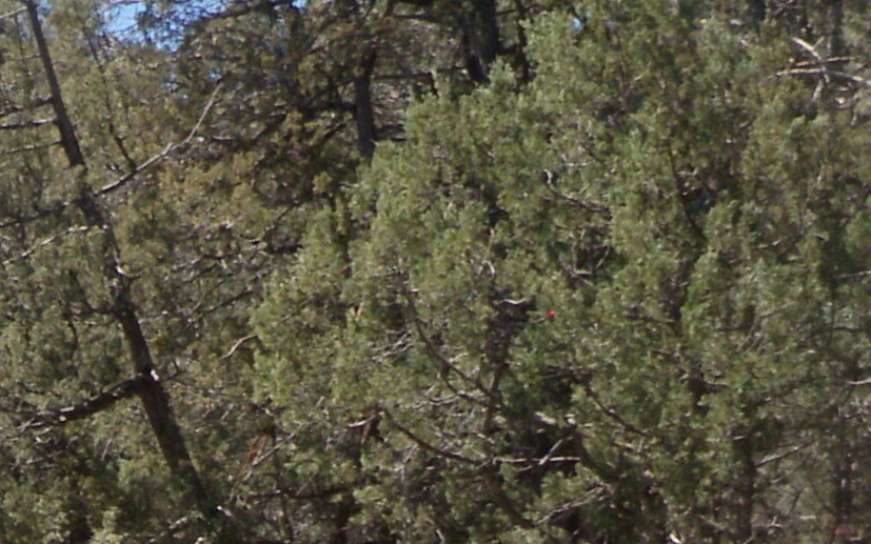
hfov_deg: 15.2
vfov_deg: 9.6
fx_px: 3110
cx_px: -260
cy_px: 923
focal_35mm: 131
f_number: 5
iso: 50
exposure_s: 1/125
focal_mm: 5
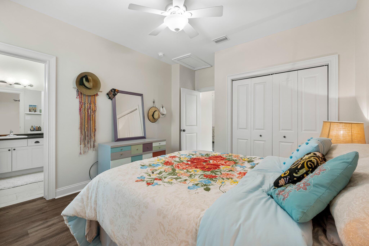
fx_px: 154
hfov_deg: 100.4
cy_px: 123
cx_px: 184
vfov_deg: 77.3
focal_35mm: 15
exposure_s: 1/5
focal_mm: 10
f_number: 9
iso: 400
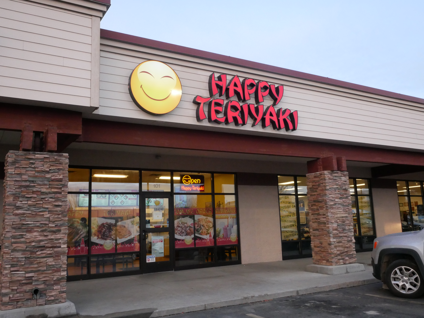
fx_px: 417
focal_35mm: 34
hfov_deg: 53.9
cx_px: 212
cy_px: 159
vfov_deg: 41.8
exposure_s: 1/60
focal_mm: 17
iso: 3200
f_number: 14
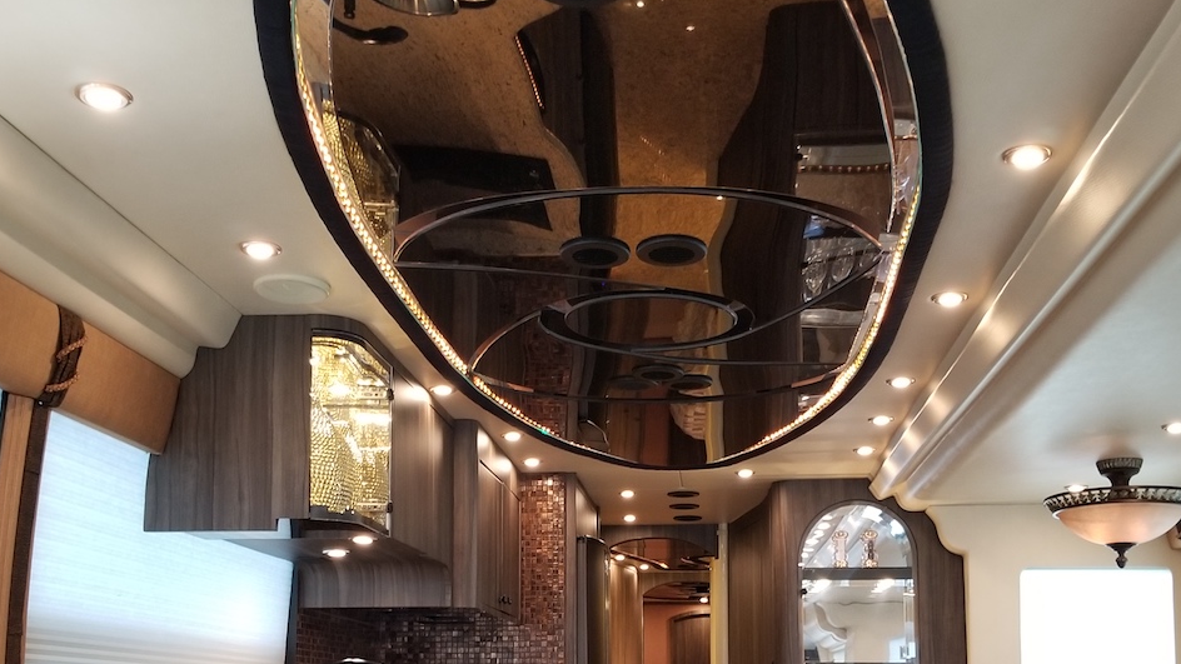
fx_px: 1253
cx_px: 597
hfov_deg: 50.5
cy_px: 607
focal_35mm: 40
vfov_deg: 28.5
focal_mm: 4.25
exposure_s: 1/24
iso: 200
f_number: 1.7
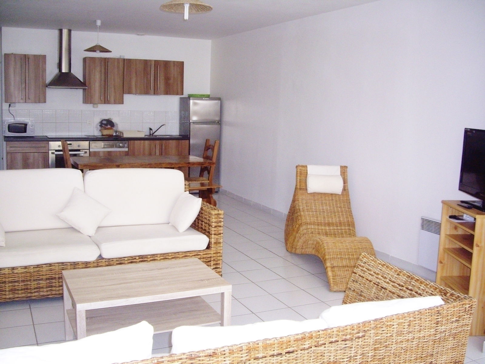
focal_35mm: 38
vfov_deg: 37.7
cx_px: 242
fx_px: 532
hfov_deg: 49.0
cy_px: 182
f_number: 2.8
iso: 400
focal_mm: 7.9
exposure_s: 1/40
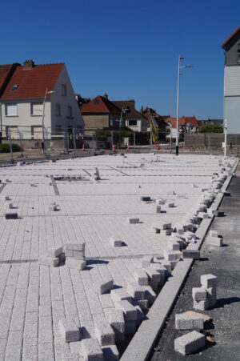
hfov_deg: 34.2
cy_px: 180
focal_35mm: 39
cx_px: 120
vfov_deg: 49.6
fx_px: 391
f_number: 13
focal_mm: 26
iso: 100
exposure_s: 1/500
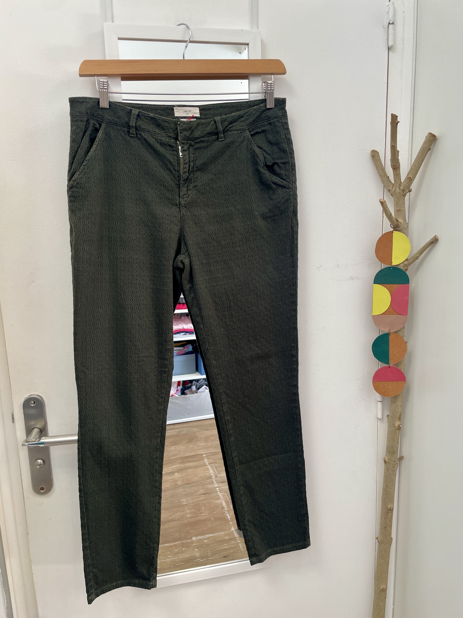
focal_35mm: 26
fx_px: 464
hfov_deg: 53.1
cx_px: 232
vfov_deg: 67.3
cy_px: 309
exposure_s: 1/100
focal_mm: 4.2
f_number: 1.6
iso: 80
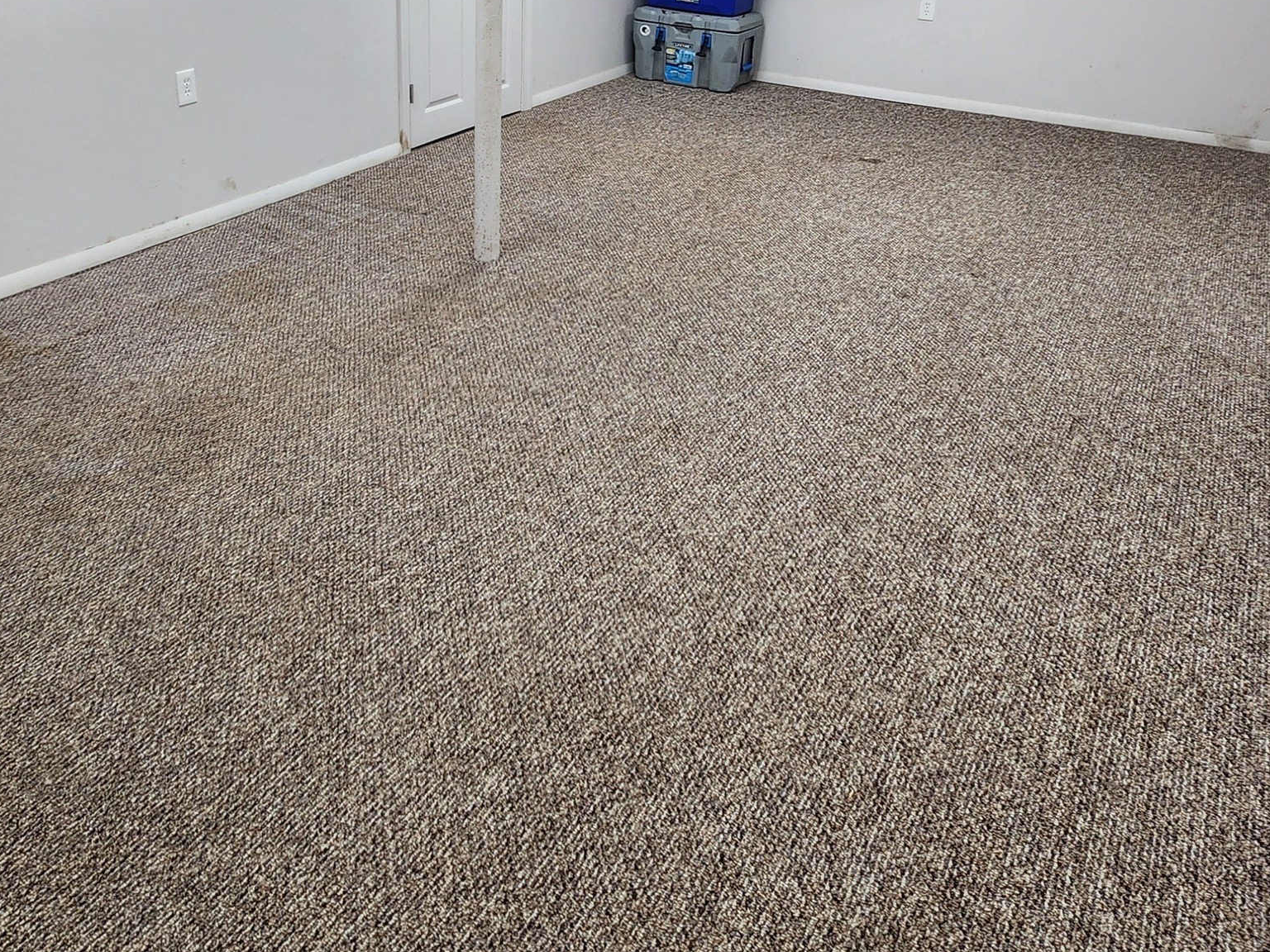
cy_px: 174
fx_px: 954
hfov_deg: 66.5
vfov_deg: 49.5
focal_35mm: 26
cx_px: 493
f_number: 2.2
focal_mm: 2.2
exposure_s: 1/60
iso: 125
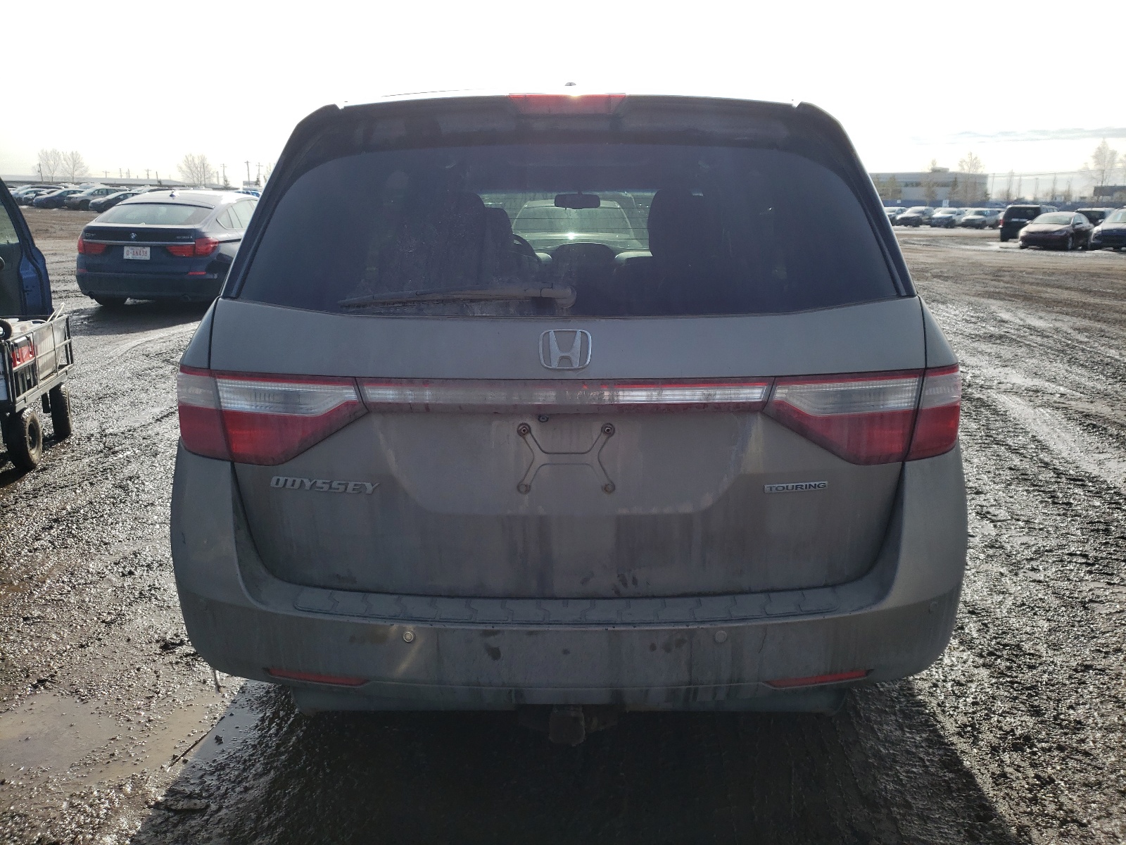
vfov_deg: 53.1
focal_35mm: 26
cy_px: 422
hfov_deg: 67.3
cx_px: 563
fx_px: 846
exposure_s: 1/2500
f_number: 1.5
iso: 50
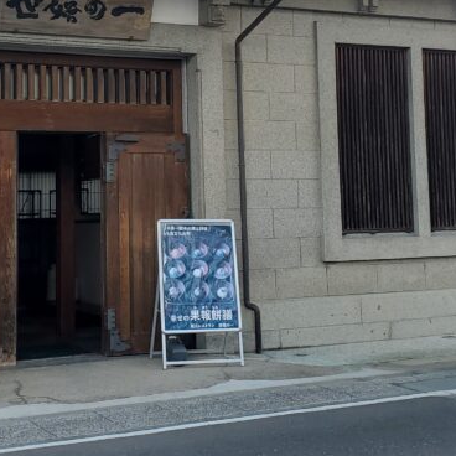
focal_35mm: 64
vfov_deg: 26.4
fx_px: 954
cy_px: 99
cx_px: 204
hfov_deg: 26.9
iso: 50
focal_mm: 4.3
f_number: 2.4
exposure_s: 1/515
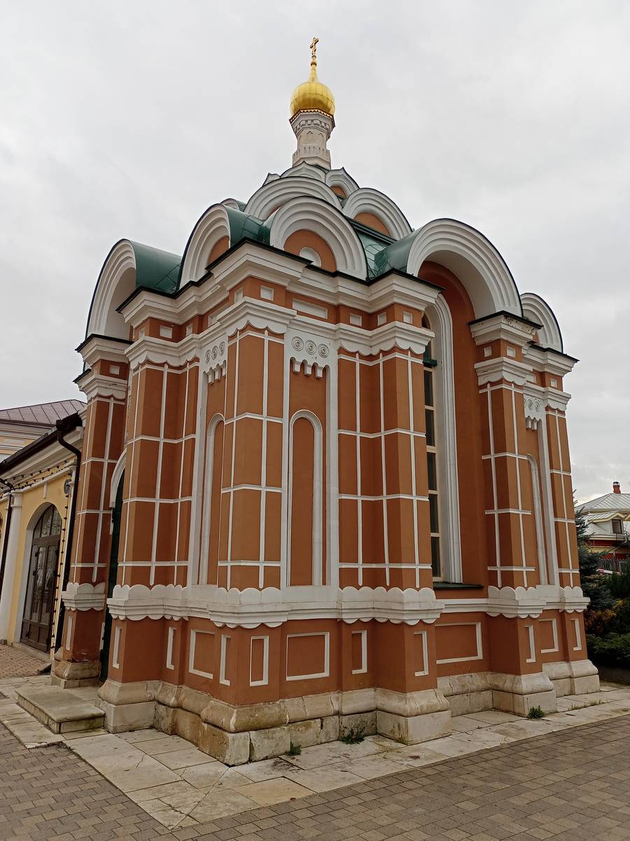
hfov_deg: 49.7
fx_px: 679
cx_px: 315
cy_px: 420
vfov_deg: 63.4
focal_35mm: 28
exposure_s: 1/905
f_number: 1.8
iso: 115
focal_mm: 4.69
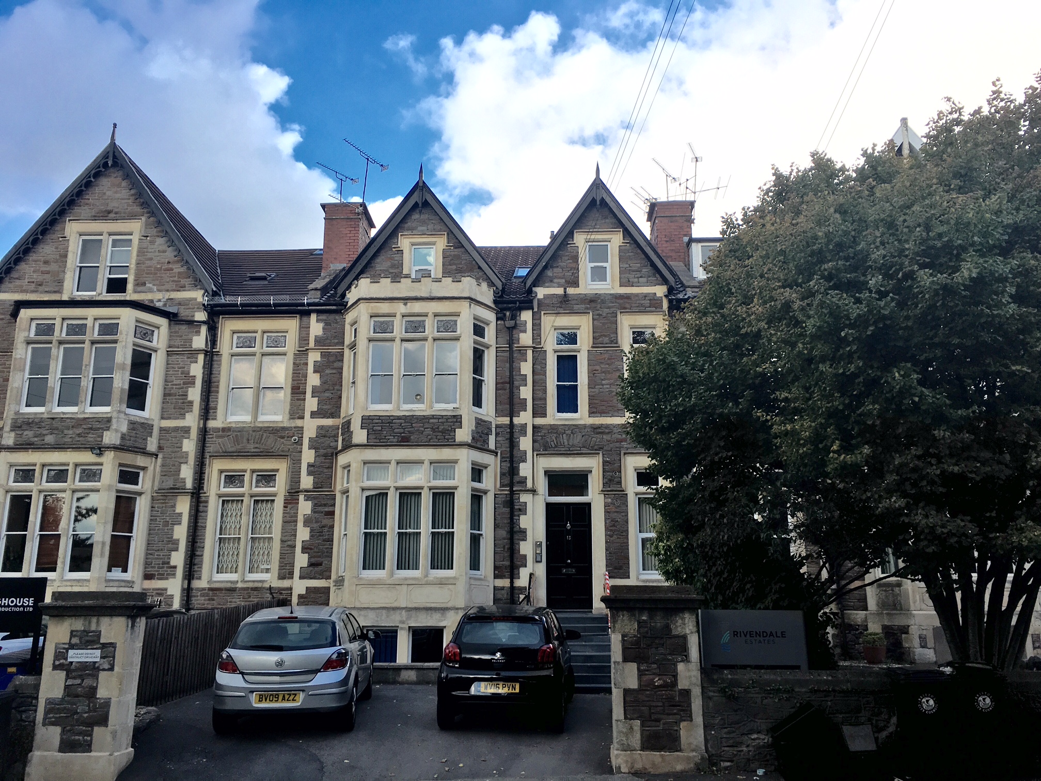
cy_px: 390
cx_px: 520
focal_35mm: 29
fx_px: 872
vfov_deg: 48.2
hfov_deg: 61.7
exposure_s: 1/874
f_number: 2.2
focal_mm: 4.15
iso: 25
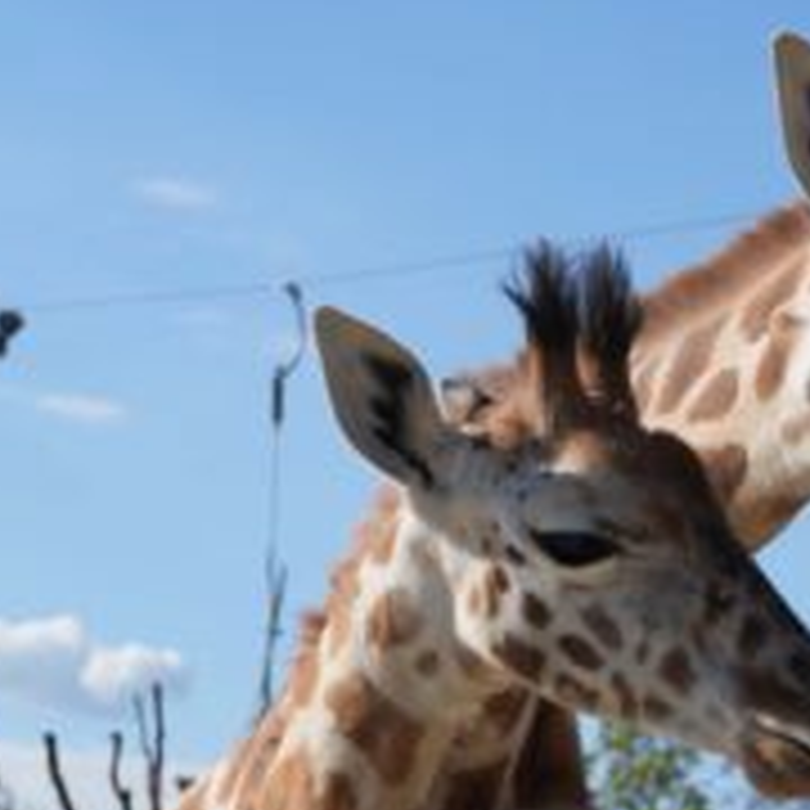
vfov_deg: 13.3
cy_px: 900
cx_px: 855
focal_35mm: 129
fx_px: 3415
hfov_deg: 13.3
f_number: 8
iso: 100
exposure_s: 1/320
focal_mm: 35
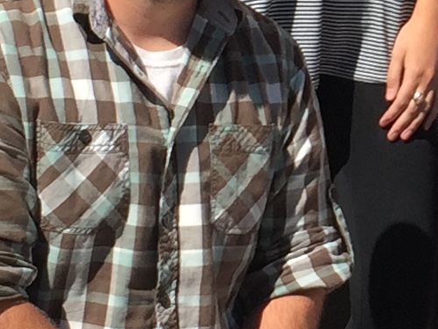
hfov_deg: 10.2
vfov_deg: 7.8
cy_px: -10
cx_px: 548
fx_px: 2405
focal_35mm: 190
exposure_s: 1/1799
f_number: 2.2
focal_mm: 4.15
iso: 32
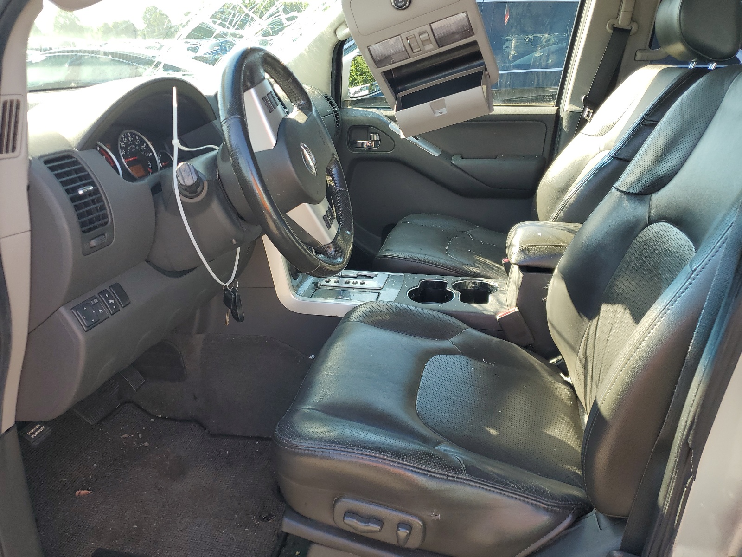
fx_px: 557
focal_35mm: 26
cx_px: 371
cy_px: 278
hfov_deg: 67.3
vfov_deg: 53.1
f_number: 1.5
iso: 50
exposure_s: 1/278
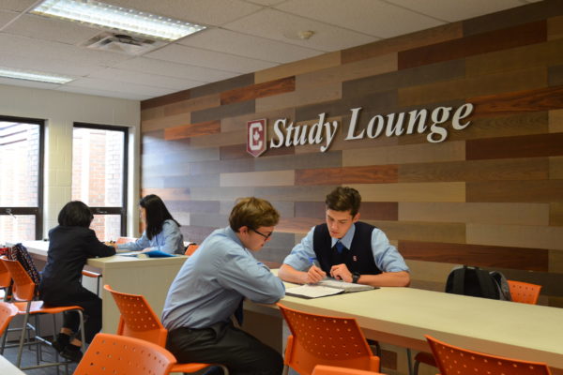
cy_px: 188
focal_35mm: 36
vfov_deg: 36.9
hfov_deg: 53.1
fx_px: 563
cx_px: 282
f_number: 4
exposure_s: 1/60
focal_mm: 24
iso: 560
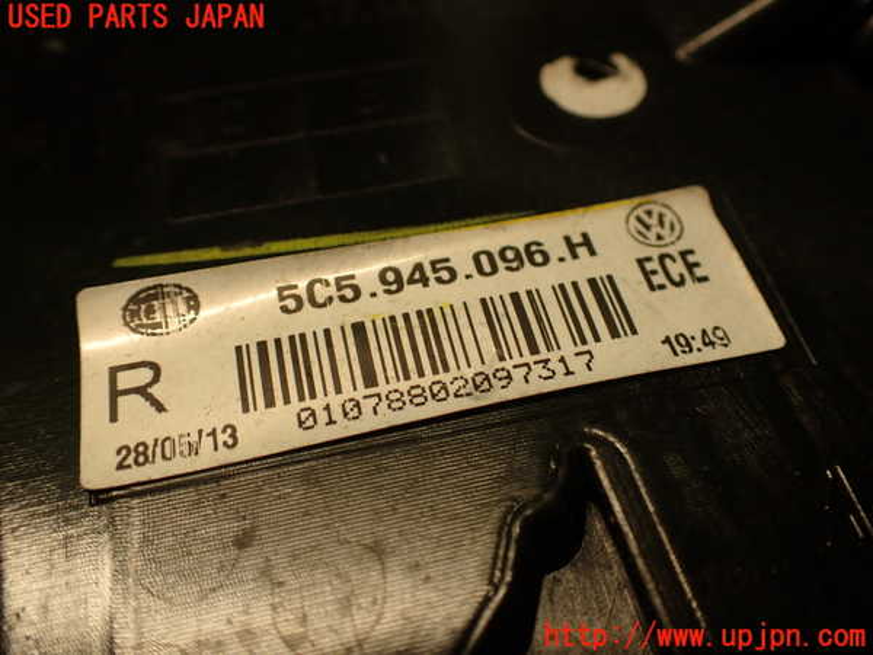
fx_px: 807
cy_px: 328
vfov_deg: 44.2
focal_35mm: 32
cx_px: 436
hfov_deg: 56.8
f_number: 2.4
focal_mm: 5.79
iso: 160
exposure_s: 1/60
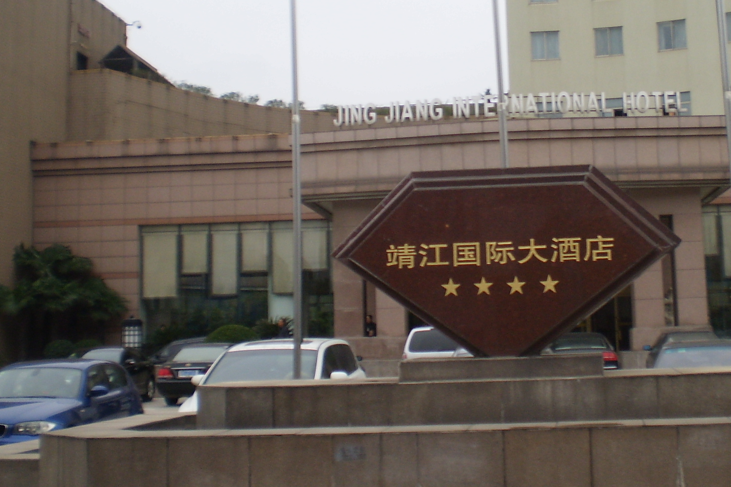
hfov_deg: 32.3
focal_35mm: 62
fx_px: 1259
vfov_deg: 21.8
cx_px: 447
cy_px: 137
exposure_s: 1/200
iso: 64
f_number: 3.1
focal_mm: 6.3
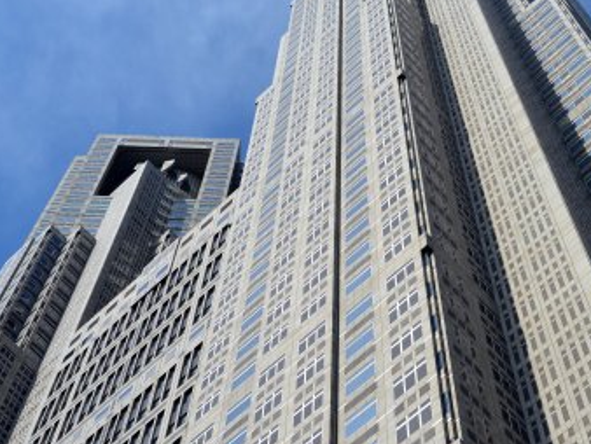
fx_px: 1247
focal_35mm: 73
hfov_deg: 26.7
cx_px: 301
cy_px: 144
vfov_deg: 20.1
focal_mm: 28
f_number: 13
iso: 400
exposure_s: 1/800
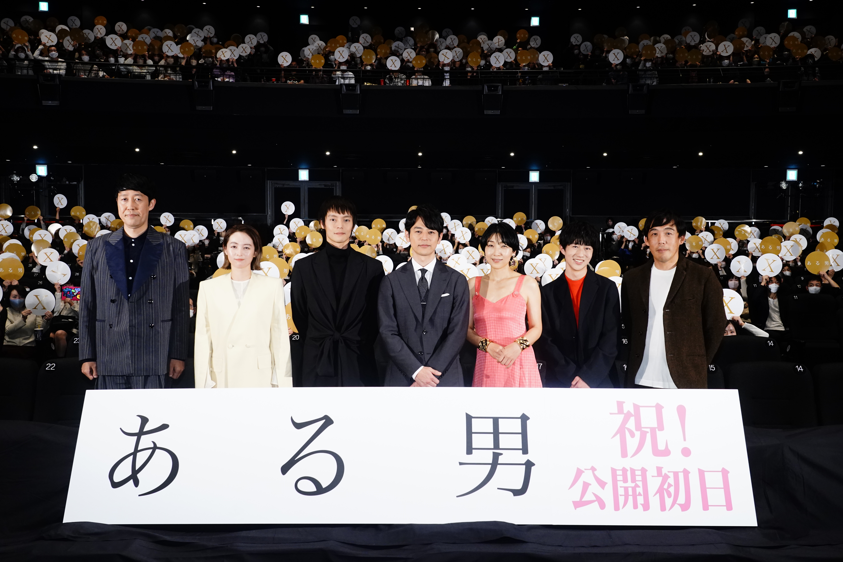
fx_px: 773
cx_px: 422
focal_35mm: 33
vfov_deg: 40.0
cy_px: 281
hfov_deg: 57.2
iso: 3200
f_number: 6.3
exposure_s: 1/125
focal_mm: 33
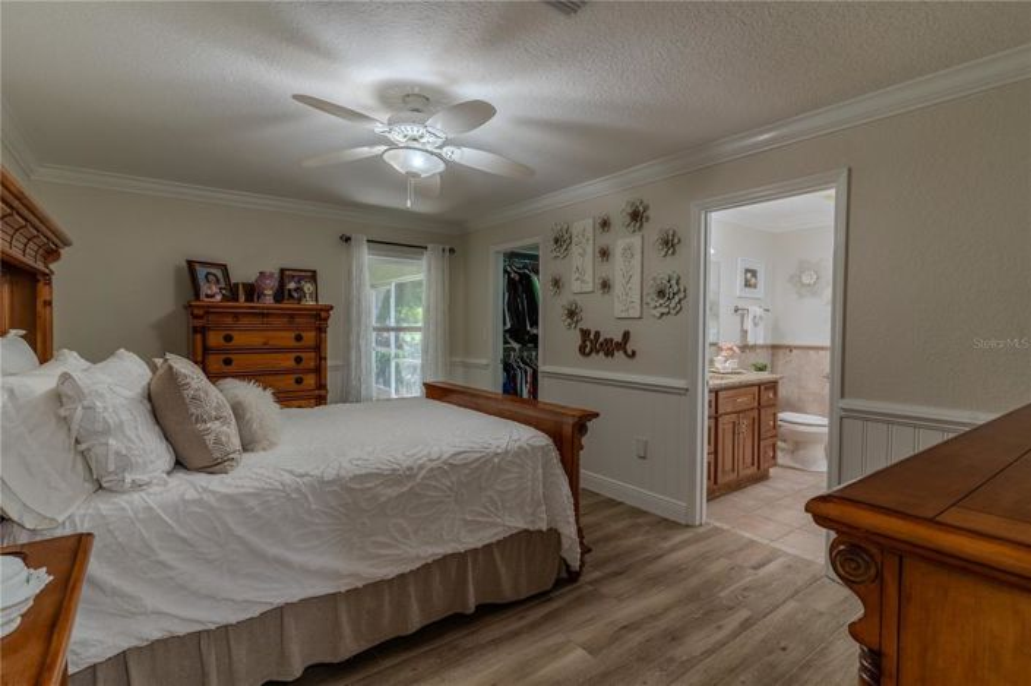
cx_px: 516
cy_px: 343
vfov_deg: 70.4
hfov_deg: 93.3
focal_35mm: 17
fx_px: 487
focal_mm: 17
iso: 100
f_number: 8
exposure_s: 1/40
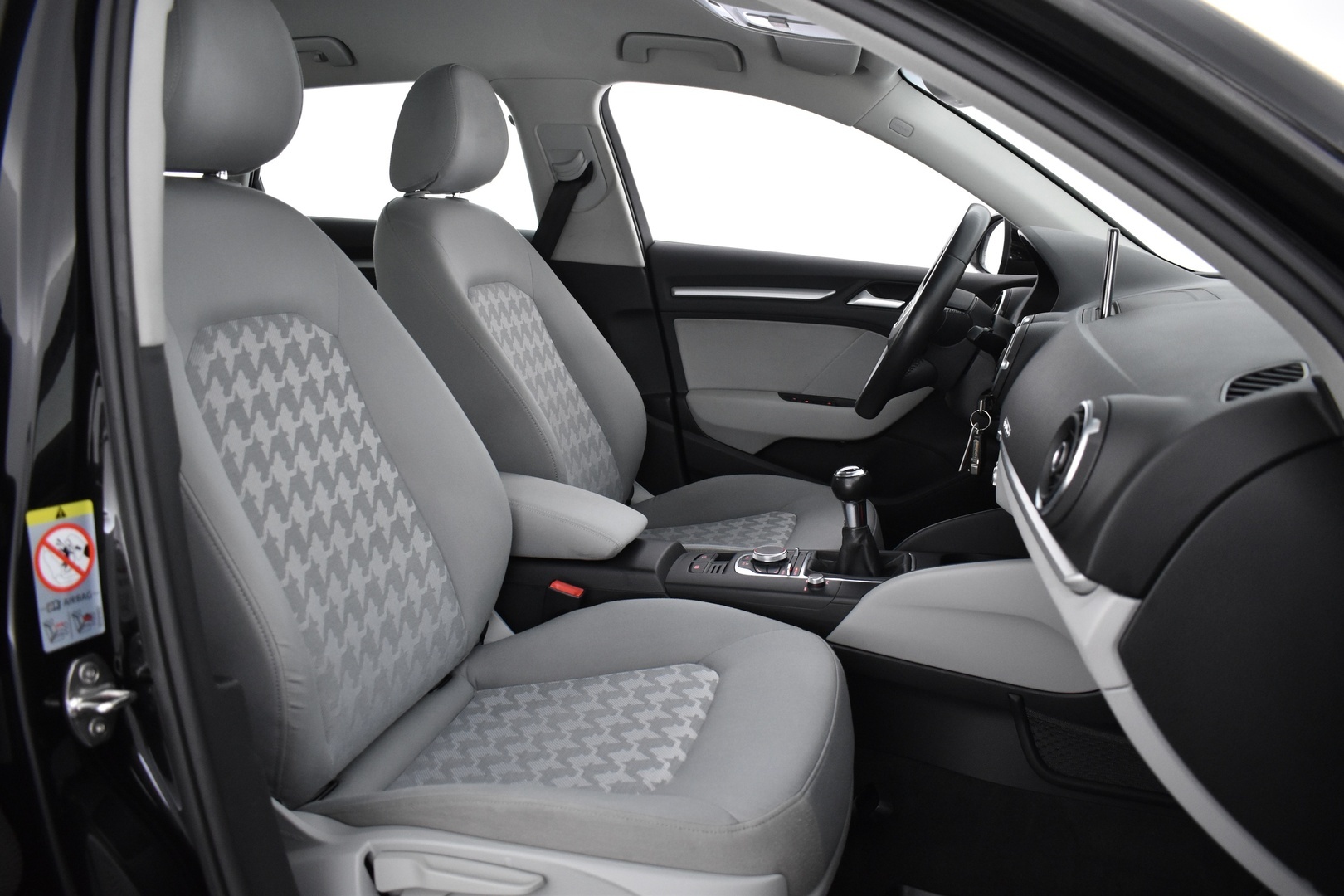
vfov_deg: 47.9
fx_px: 1008
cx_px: 672
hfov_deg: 67.4
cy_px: 448
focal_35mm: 27
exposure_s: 1/30
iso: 1800
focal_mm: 18
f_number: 3.5
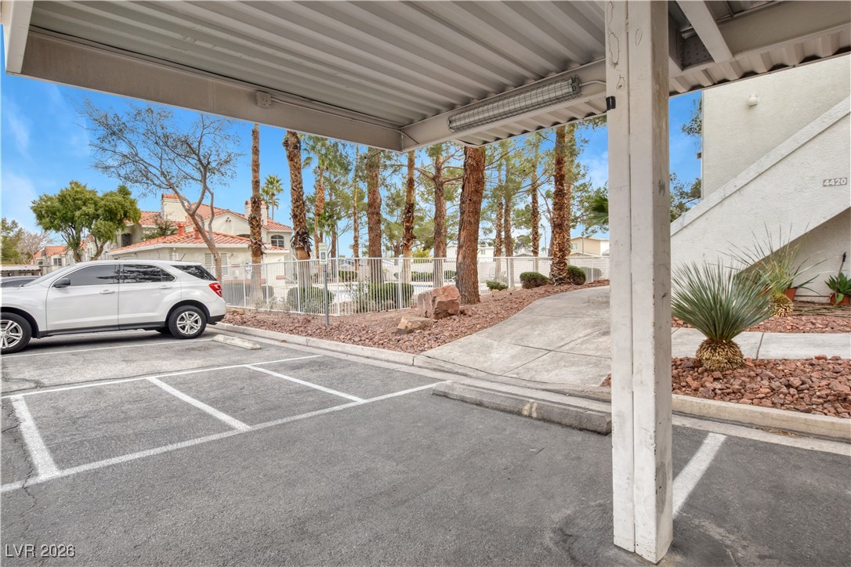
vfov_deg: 67.4
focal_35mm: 18
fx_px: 425
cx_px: 426
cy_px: 284
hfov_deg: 90.0
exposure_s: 1/200
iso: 400
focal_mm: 12
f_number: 8
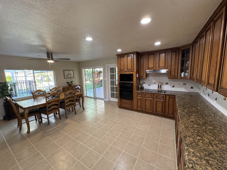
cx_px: 114
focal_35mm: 14
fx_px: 92
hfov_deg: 102.1
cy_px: 85
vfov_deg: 85.7
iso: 320
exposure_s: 1/120
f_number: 2.2
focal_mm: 2.22
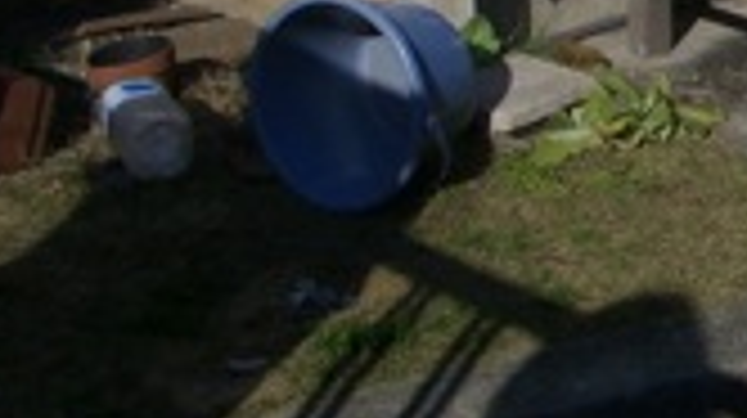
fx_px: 1821
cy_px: -211
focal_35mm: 92
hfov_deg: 21.6
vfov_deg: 12.5
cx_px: 878
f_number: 4.3
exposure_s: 1/1000
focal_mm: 5.8
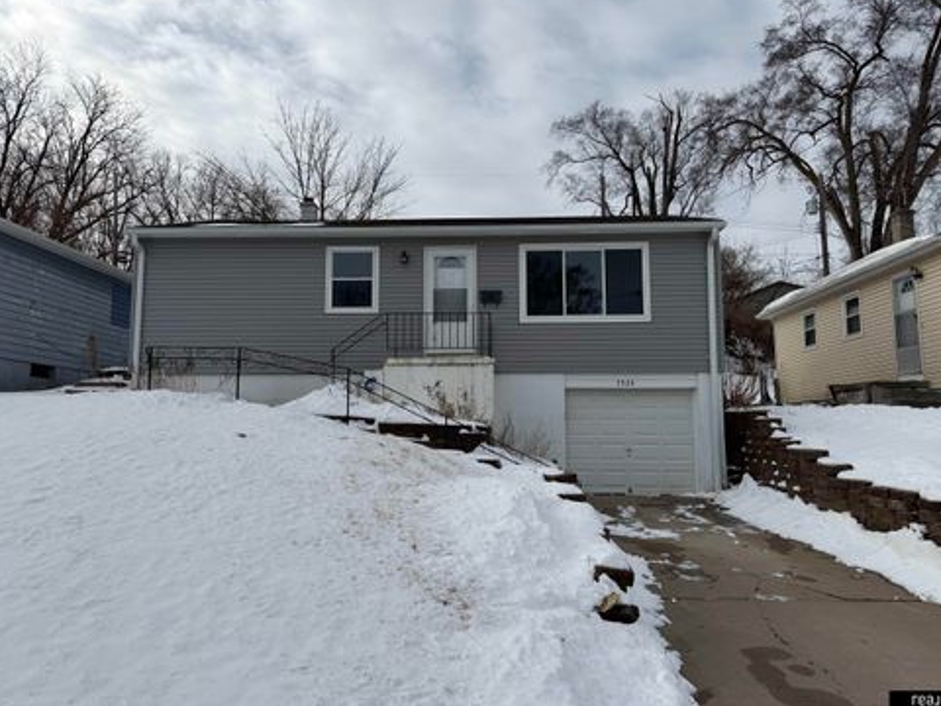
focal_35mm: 25
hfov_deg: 69.4
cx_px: 472
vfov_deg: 54.9
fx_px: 680
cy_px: 342
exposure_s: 1/9091
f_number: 1.78
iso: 80
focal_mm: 6.76
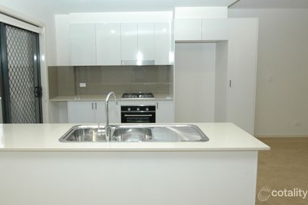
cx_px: 137
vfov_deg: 51.1
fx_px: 214
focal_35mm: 25
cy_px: 87
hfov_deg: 71.3
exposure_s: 1/200
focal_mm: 14
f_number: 7.1
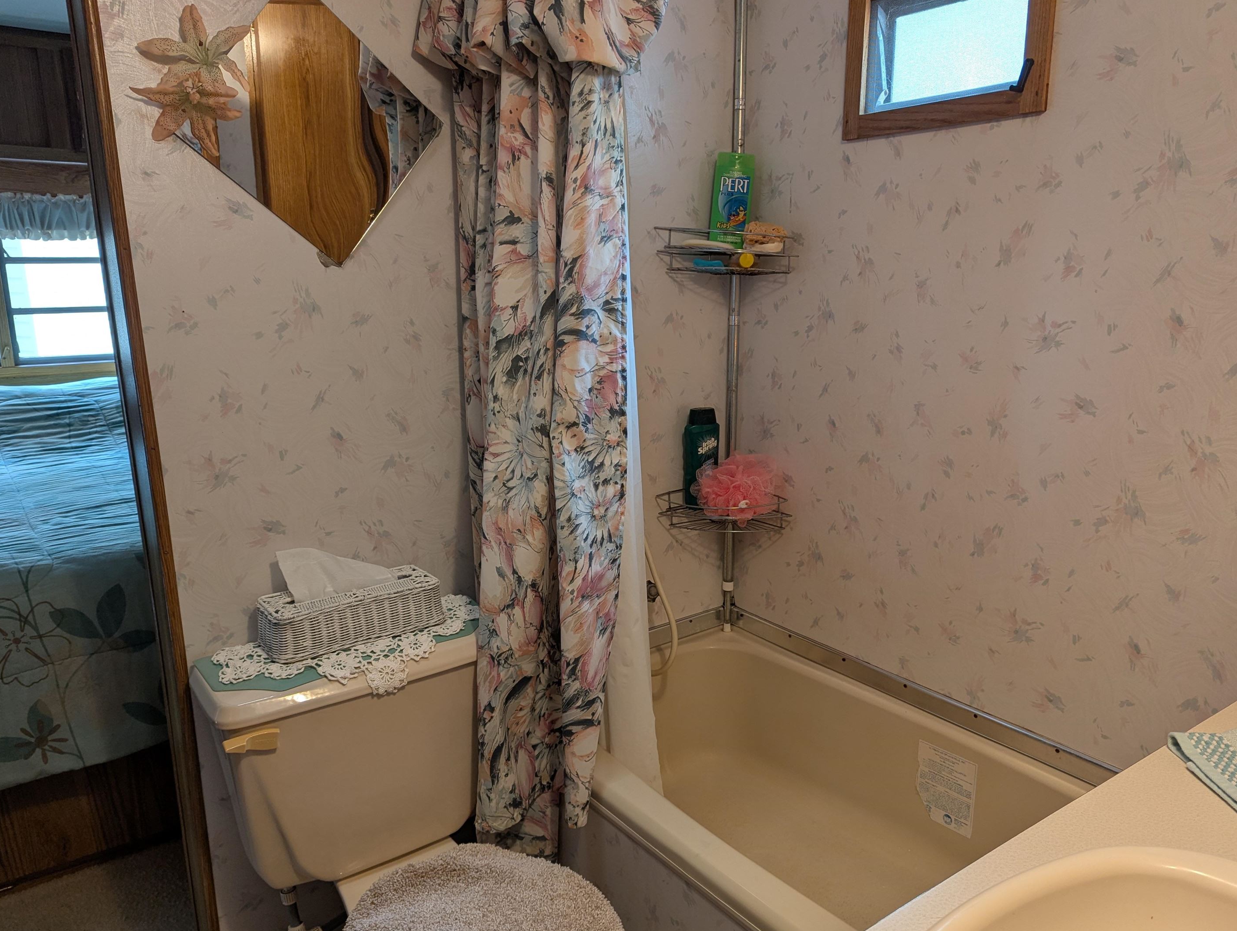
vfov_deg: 53.1
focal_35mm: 26
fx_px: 930
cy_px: 501
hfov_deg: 67.2
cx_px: 647
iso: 61
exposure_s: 1/24
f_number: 1.85
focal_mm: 6.81
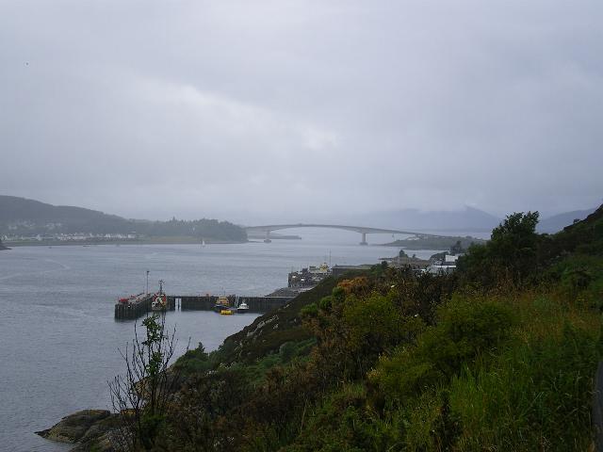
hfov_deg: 26.3
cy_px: 226
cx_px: 302
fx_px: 1289
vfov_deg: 19.9
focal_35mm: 74
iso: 64
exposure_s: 1/125
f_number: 6.5
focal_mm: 12.3
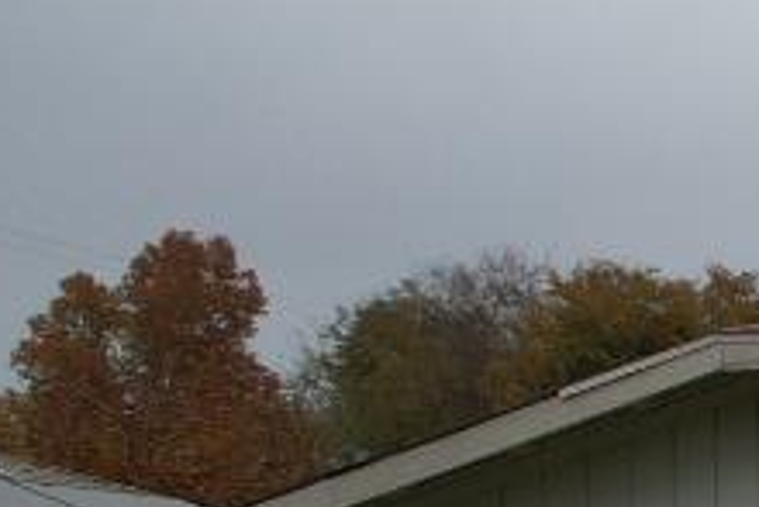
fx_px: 3164
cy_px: 752
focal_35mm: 150
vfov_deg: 8.9
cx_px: 2432
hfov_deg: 9.7
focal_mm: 8.38
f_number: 2.8
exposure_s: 1/640
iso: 100
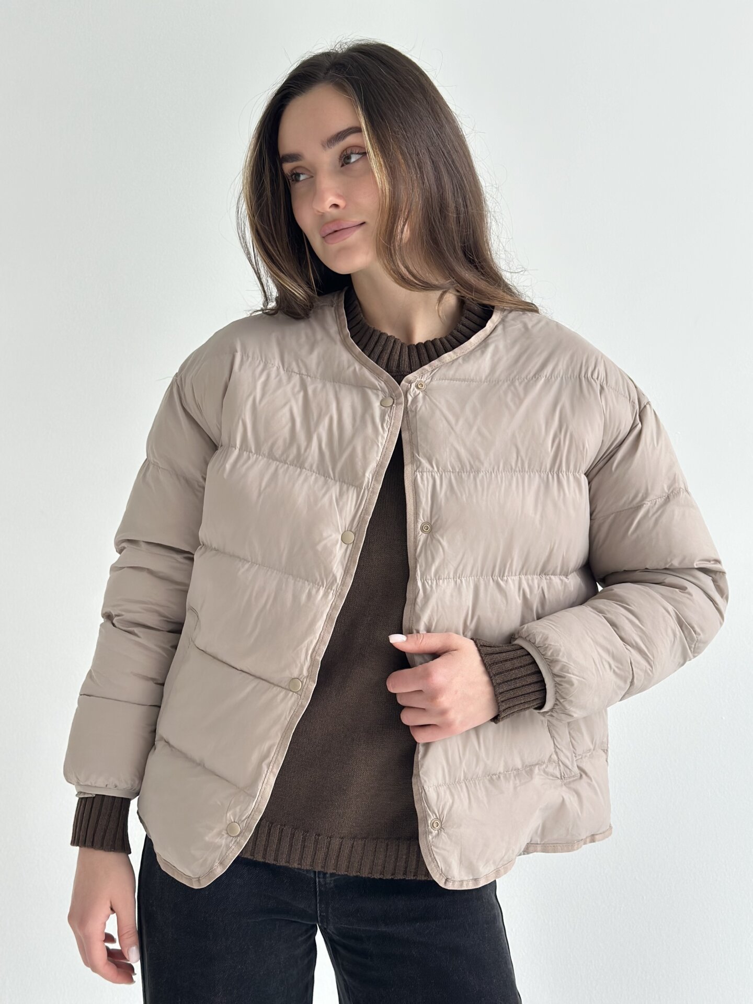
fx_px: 1392
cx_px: 376
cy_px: 502
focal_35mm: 48
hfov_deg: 30.3
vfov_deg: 39.7
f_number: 1.78
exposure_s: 1/116
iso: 125
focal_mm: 6.86
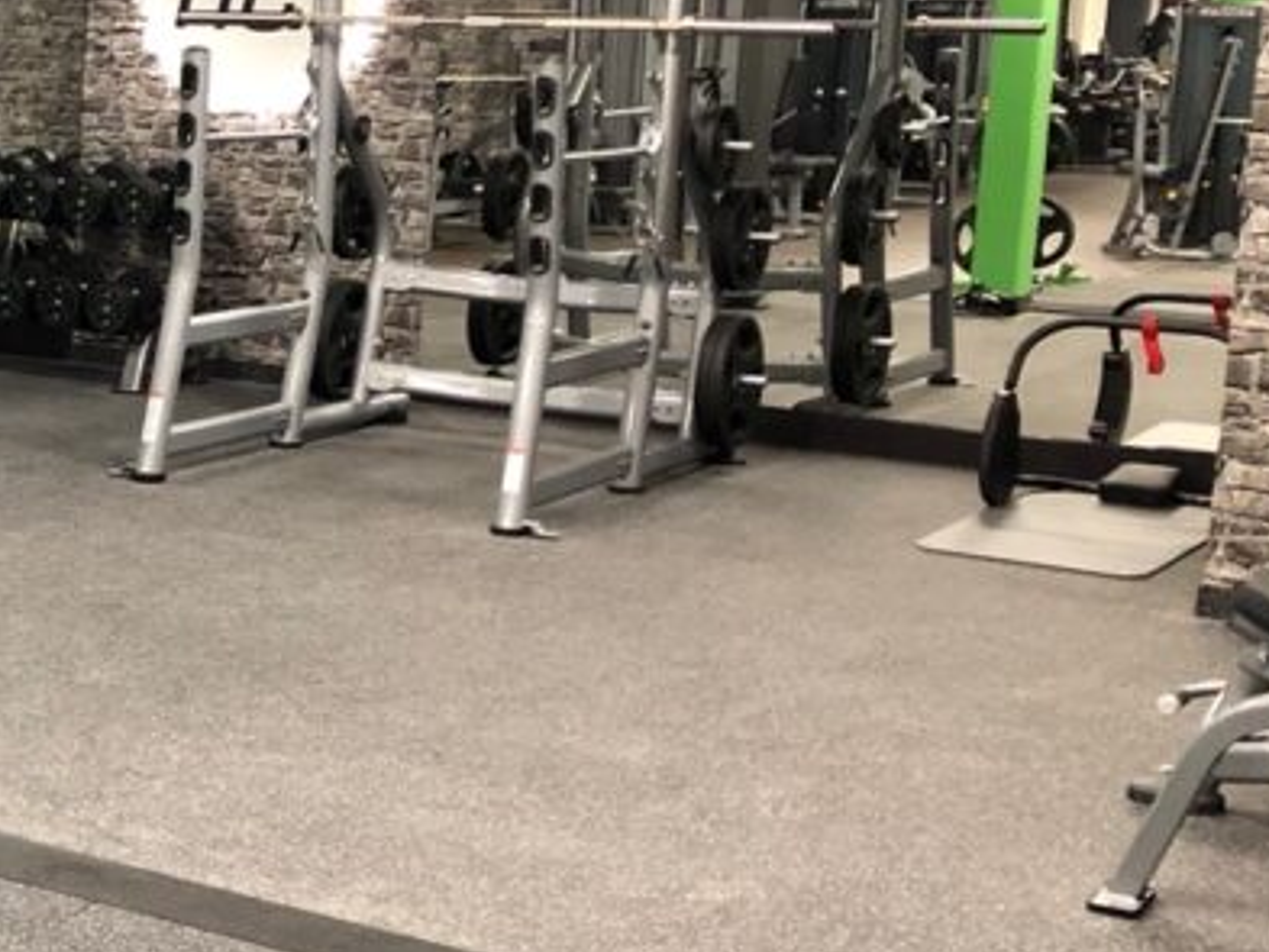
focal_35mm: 73
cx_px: -287
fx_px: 2677
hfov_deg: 24.0
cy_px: 403
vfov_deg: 20.2
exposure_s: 1/13
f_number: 1.8
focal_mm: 3.99
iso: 100
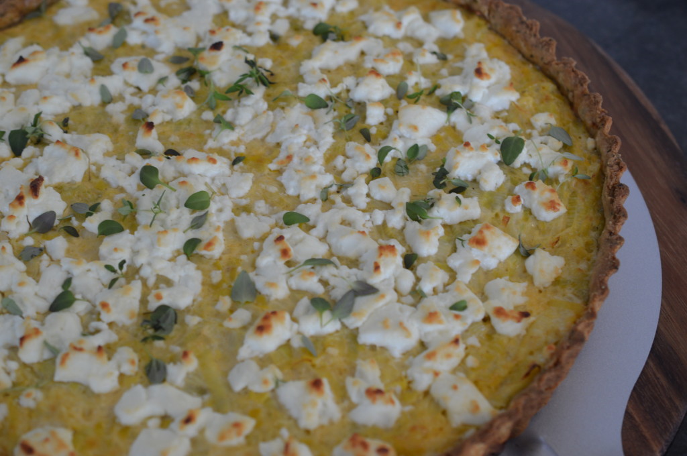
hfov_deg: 33.4
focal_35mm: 60
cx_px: 344
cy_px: 228
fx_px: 1144
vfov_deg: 22.6
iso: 400
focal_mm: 40
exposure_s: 1/80
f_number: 4.5
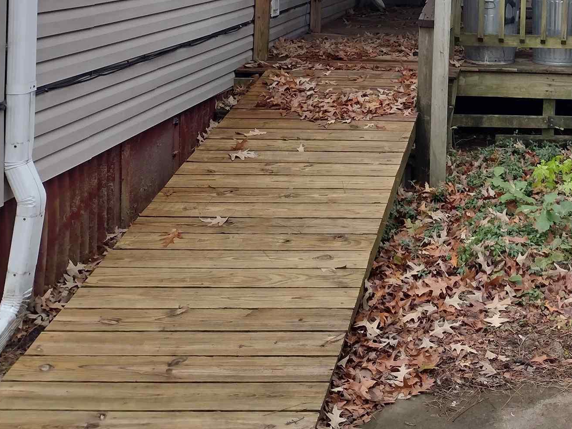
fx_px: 1041
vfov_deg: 22.0
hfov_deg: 29.2
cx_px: 543
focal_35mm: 63
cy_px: -49
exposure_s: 1/162
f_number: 1.7
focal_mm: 4.71
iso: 100
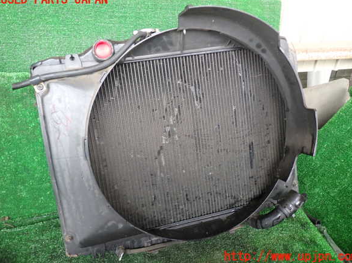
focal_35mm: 31
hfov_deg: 58.4
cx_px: 179
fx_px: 315
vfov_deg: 45.4
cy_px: 128
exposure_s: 1/40
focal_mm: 5.4
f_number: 2.3
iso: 200
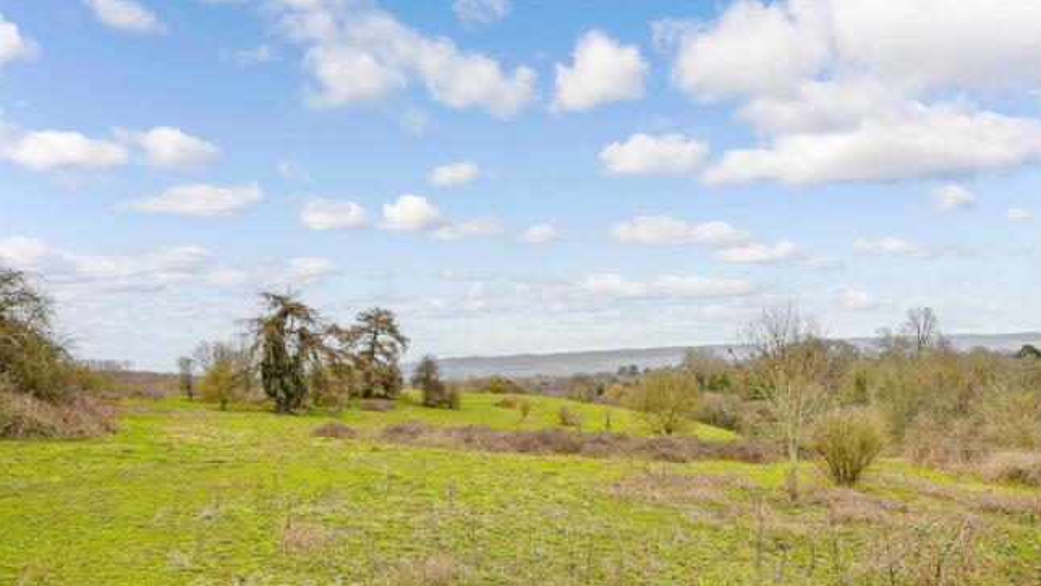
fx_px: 883
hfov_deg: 61.0
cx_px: 529
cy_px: 350
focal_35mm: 32
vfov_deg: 36.6
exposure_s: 1/320
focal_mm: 20
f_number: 8
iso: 320
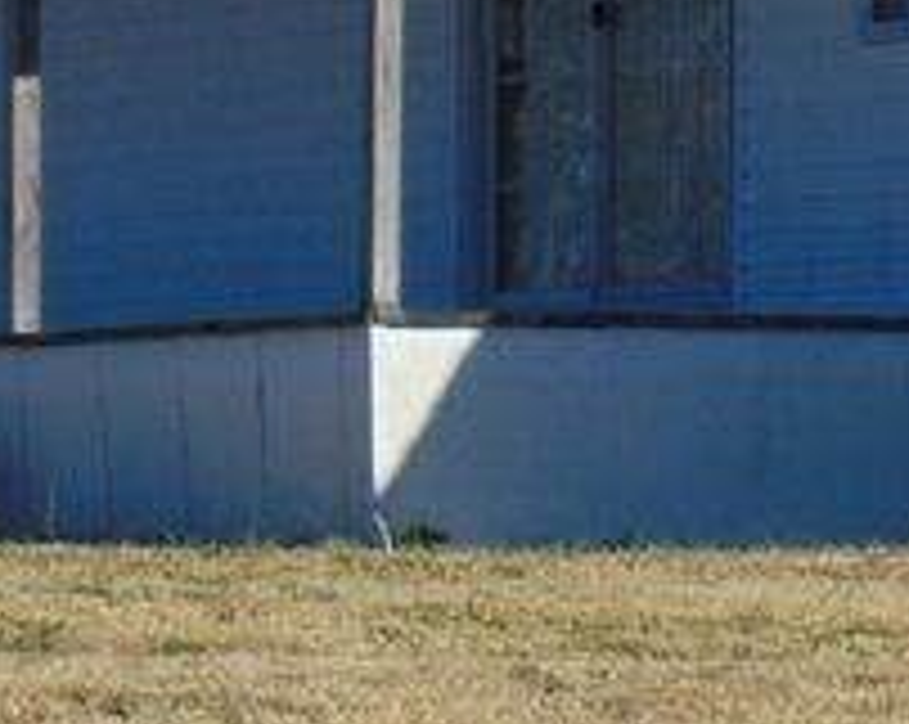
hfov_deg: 3.5
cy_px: 180
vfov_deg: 2.8
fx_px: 14748
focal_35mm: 549
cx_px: 1316
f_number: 10.3
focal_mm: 23.9
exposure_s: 1/200
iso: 80
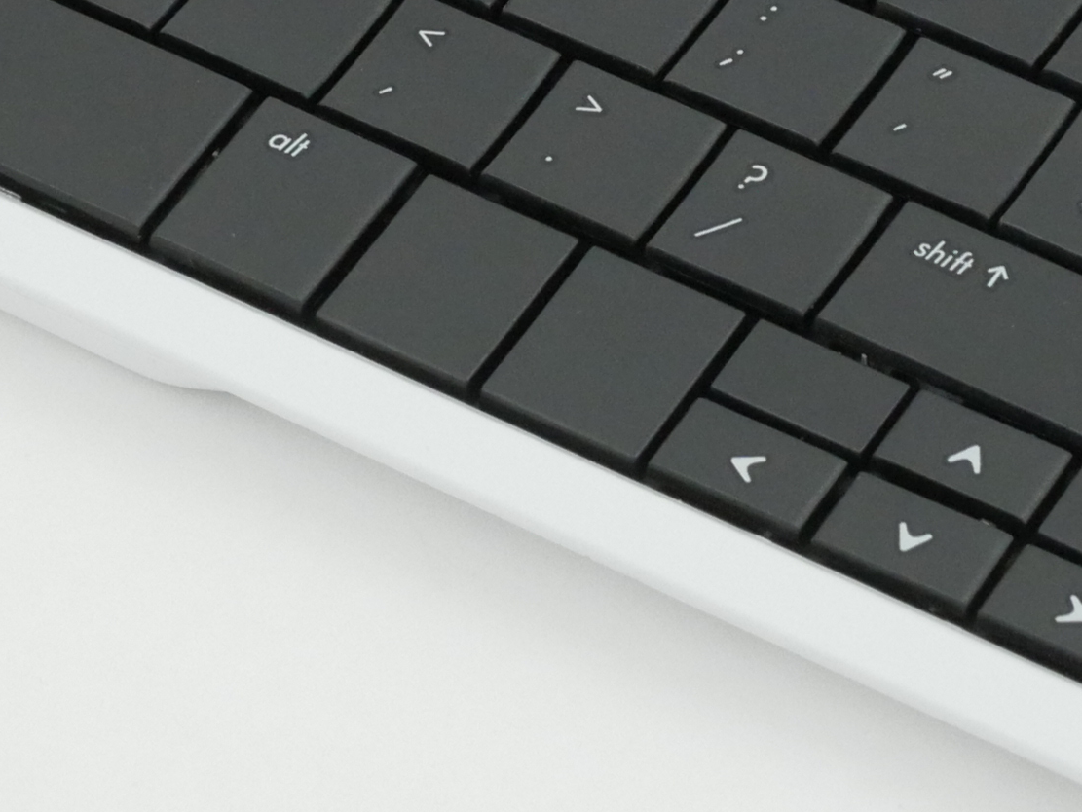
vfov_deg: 6.0
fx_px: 7754
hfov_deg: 8.0
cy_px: -246
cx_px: 642
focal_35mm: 248
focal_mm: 30
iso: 1600
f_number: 7.1
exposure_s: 1/200
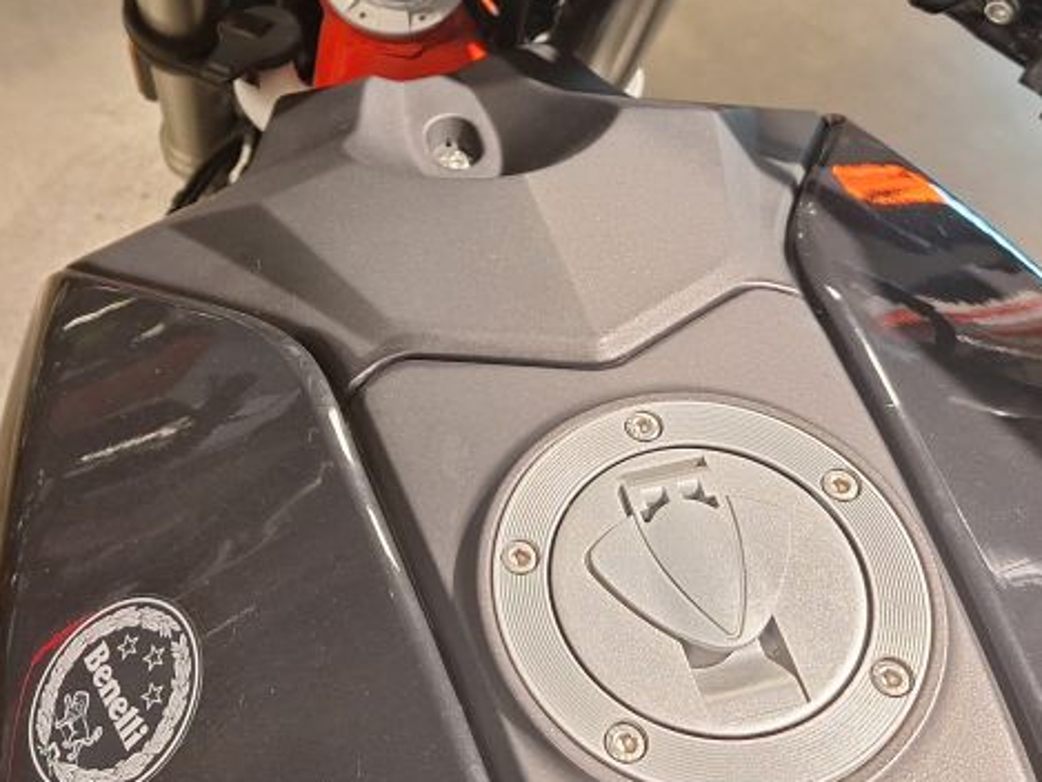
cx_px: 391
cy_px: 126
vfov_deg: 27.3
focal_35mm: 52
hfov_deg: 36.6
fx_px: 1566
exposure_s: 1/50
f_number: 1.8
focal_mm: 5.54
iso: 125
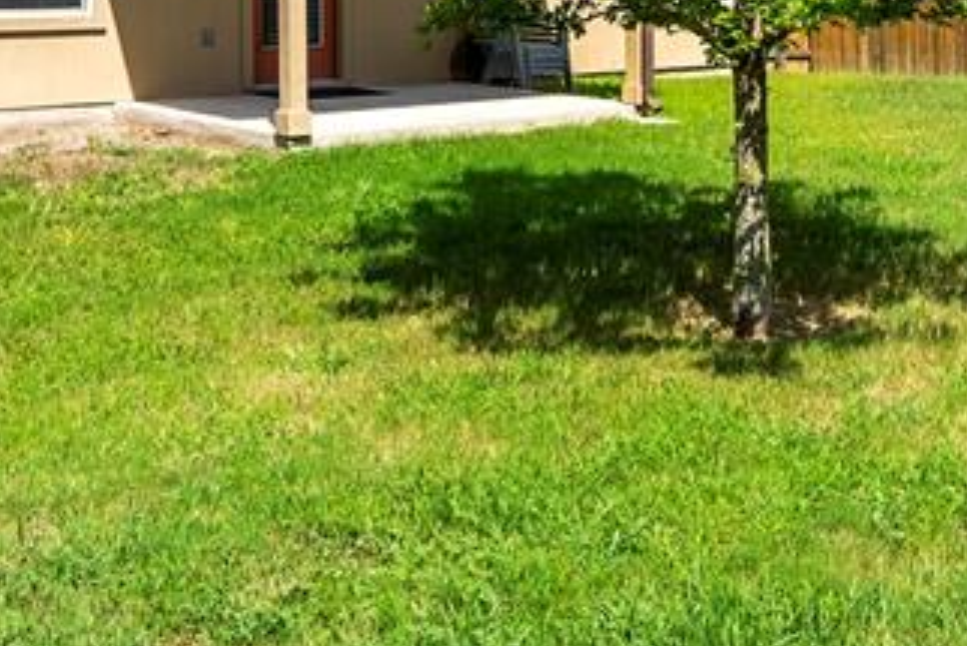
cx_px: 616
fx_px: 1451
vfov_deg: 23.8
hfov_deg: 36.6
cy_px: -29
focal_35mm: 54
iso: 200
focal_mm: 17
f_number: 8
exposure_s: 1/50
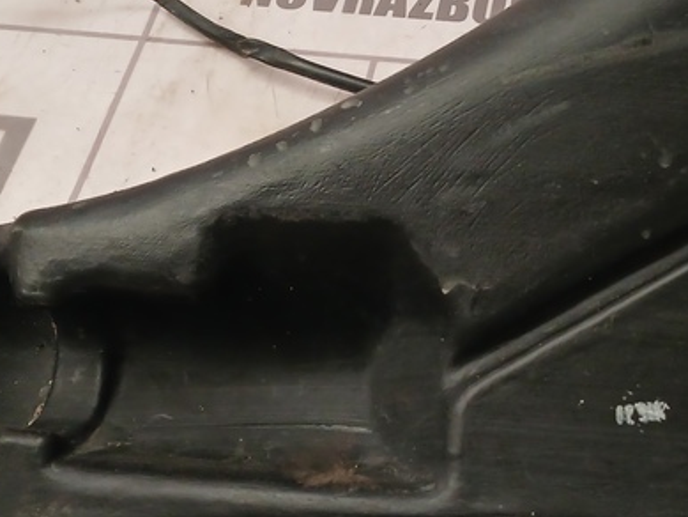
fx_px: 1412
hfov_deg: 27.2
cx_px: 455
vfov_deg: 20.5
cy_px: 103
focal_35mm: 71
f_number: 1.8
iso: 200
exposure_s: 1/50
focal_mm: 4
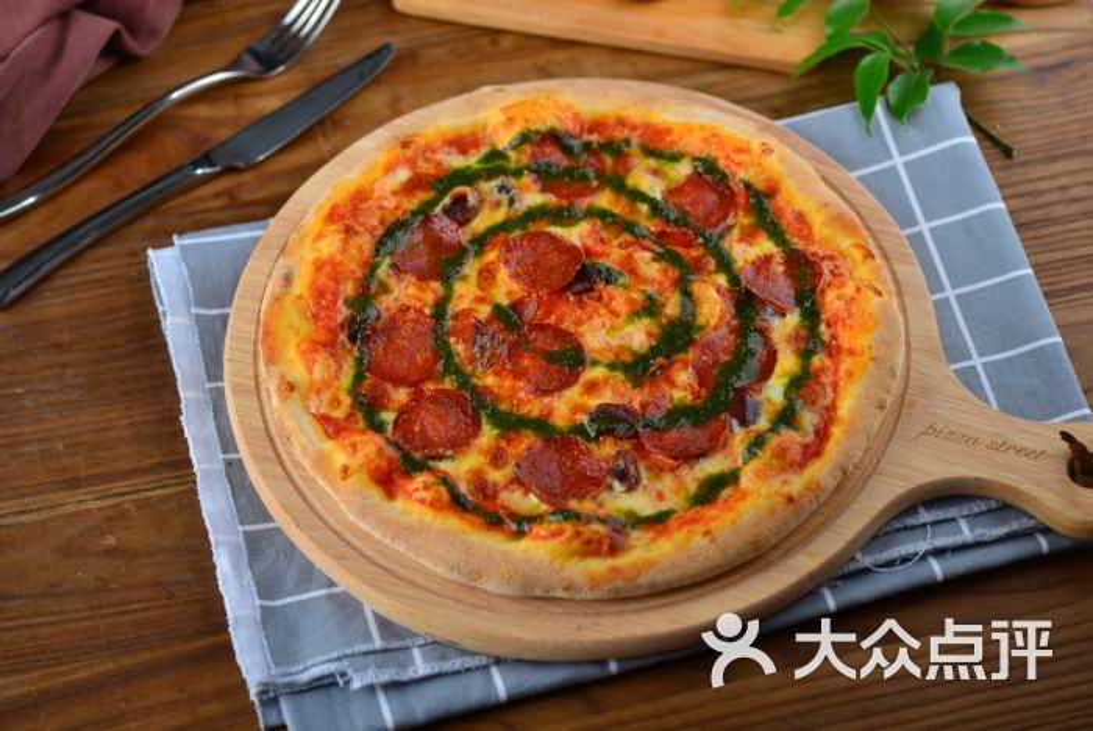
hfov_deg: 19.4
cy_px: 366
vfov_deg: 13.1
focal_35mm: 105
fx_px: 3190
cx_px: 546
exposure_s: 1/160
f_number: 4
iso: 79
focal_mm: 105
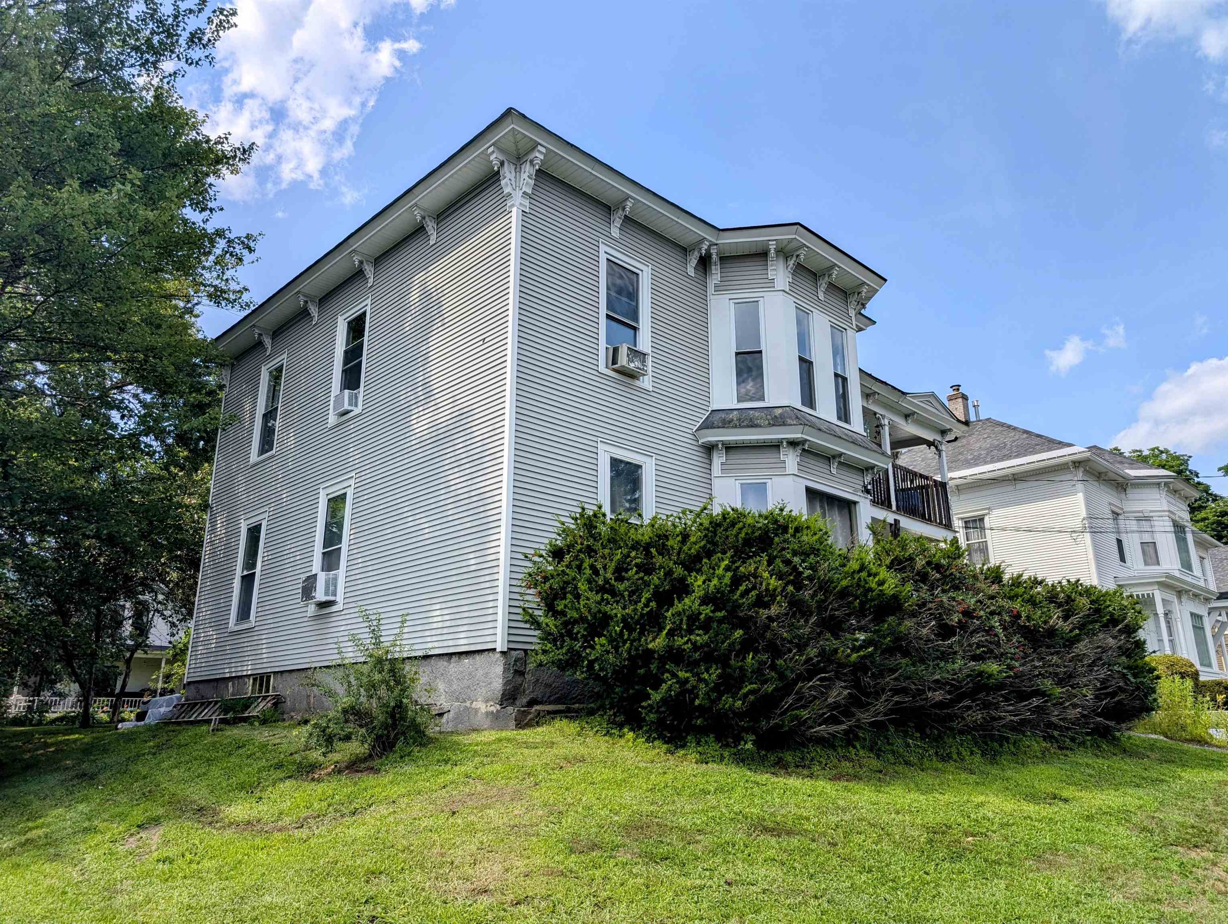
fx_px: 853
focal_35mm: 24
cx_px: 614
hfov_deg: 71.5
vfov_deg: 56.9
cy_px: 462
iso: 19
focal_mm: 6.9
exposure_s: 1/1241
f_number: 1.68
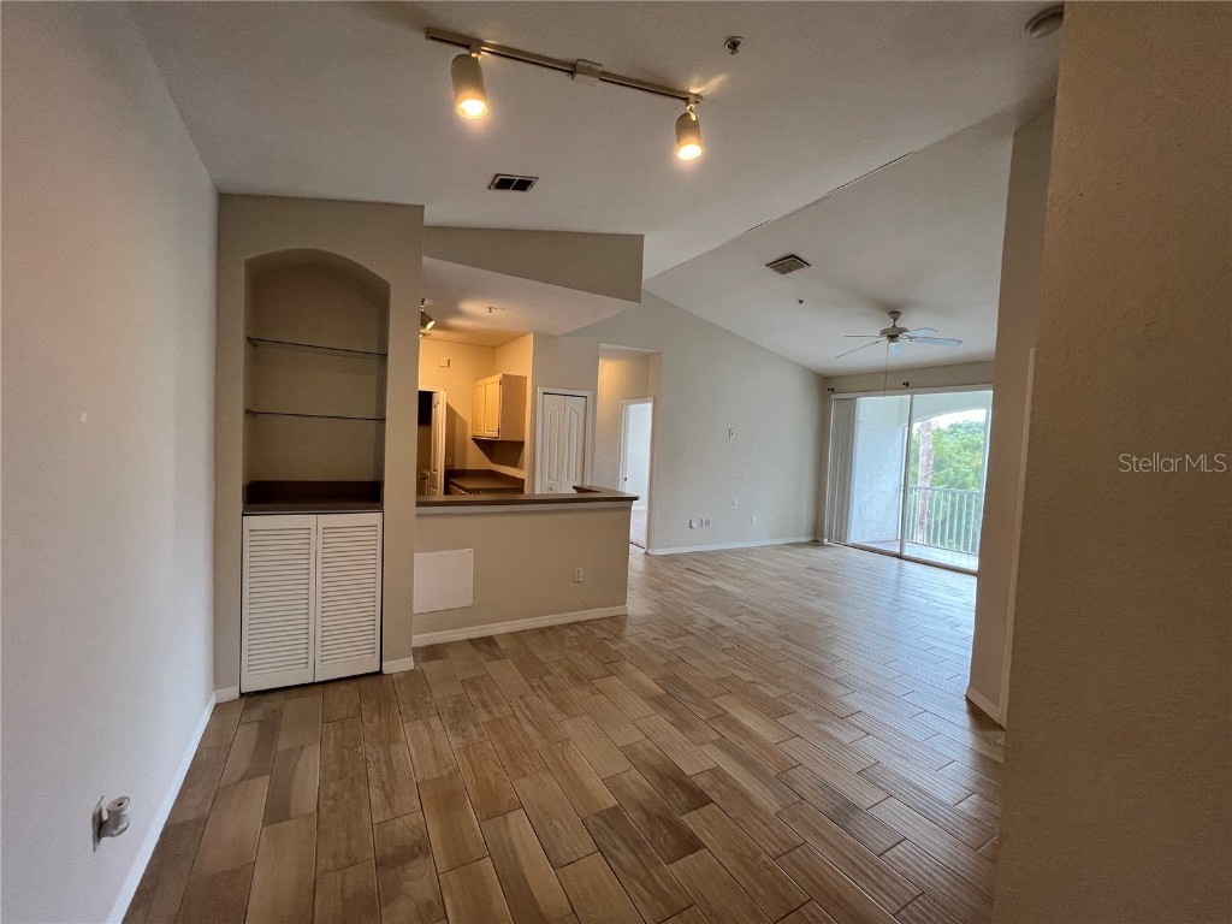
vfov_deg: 89.9
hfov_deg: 106.2
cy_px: 462
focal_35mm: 13
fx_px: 463
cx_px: 616
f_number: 1.8
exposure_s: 1/120
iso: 160
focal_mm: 1.57
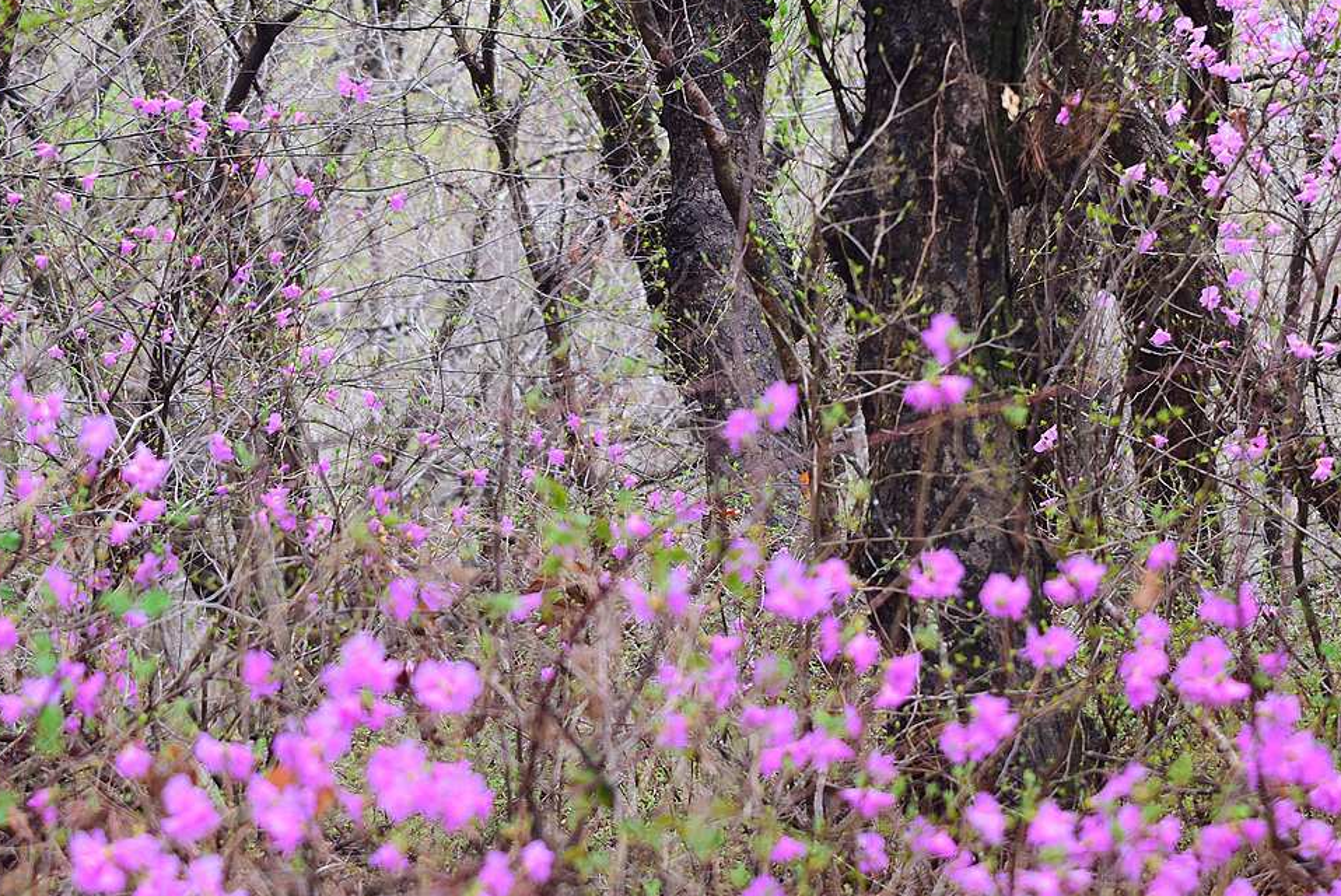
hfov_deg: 8.9
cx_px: 461
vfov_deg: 6.0
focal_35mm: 230
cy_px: 395
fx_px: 8572
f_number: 6.3
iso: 500
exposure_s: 1/100
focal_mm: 116
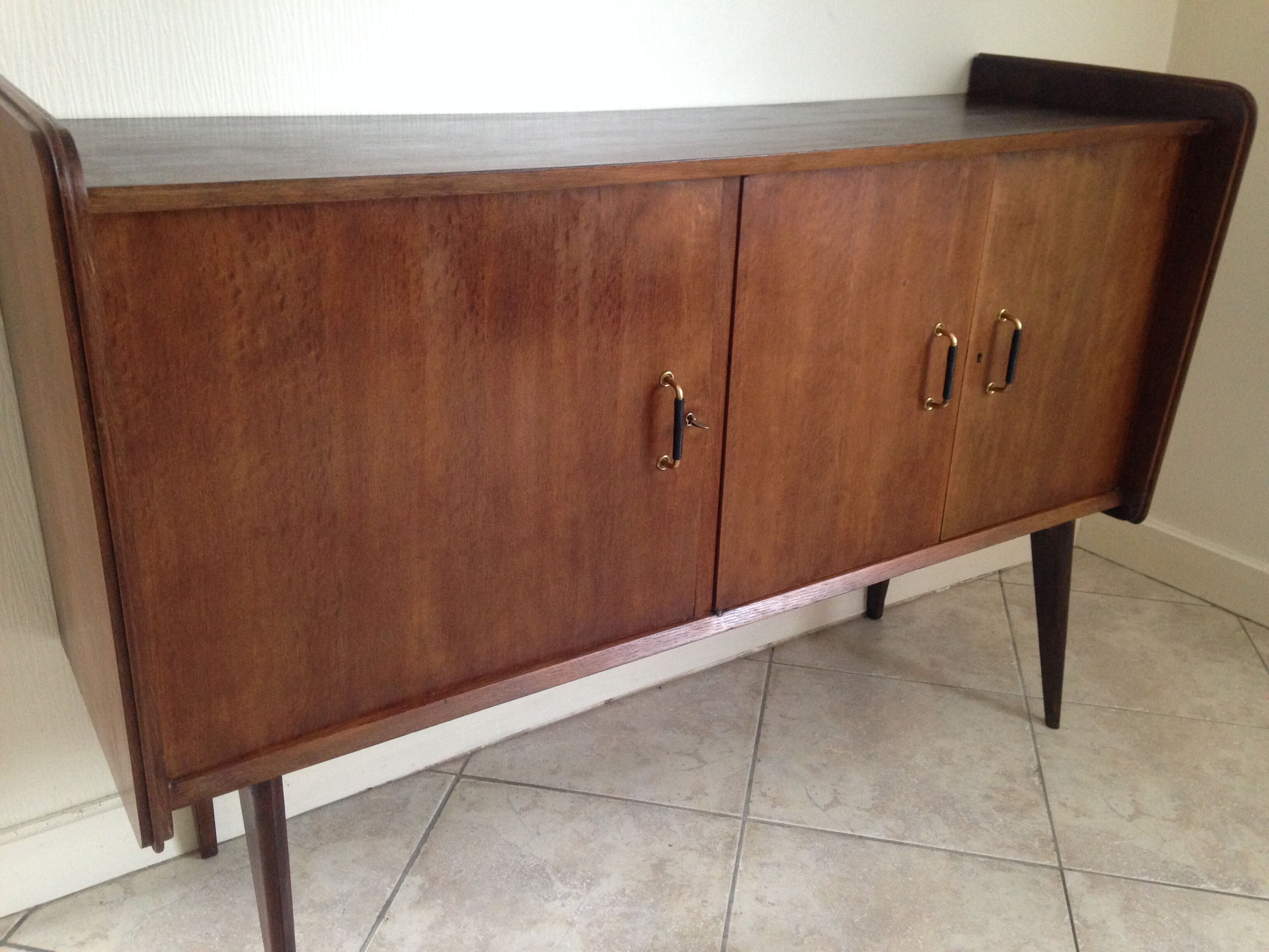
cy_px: 476
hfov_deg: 55.4
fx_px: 1210
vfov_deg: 42.9
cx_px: 634
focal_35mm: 33
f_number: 2.4
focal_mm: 4.12
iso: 250
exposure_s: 1/20
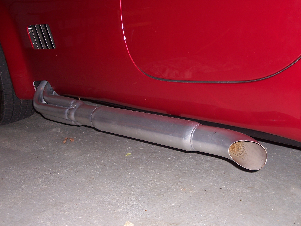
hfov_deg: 44.8
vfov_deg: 34.3
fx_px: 365
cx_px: 150
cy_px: 113
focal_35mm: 42
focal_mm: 7
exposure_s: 1/60
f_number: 3
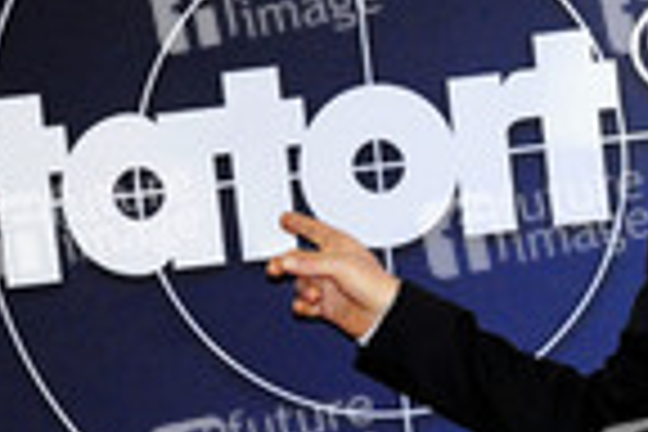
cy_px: 338
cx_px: 594
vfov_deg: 10.8
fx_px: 2278
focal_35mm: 127
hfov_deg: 16.0
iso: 3200
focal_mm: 27
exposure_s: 1/60
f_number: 8
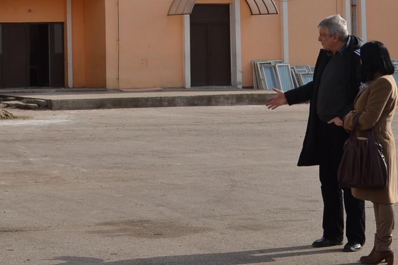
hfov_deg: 17.9
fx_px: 1241
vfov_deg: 12.1
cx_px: 21
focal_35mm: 112
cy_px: 1
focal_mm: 29
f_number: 9
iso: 100
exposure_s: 1/200
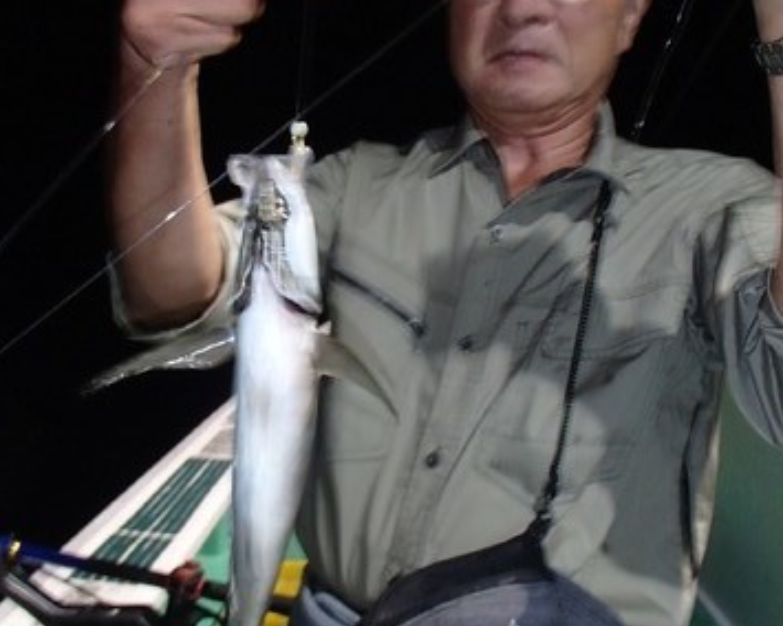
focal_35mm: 37
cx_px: 388
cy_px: 300
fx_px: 857
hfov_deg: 49.1
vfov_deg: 40.1
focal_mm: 5
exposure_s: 1/30
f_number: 3.9
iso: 400
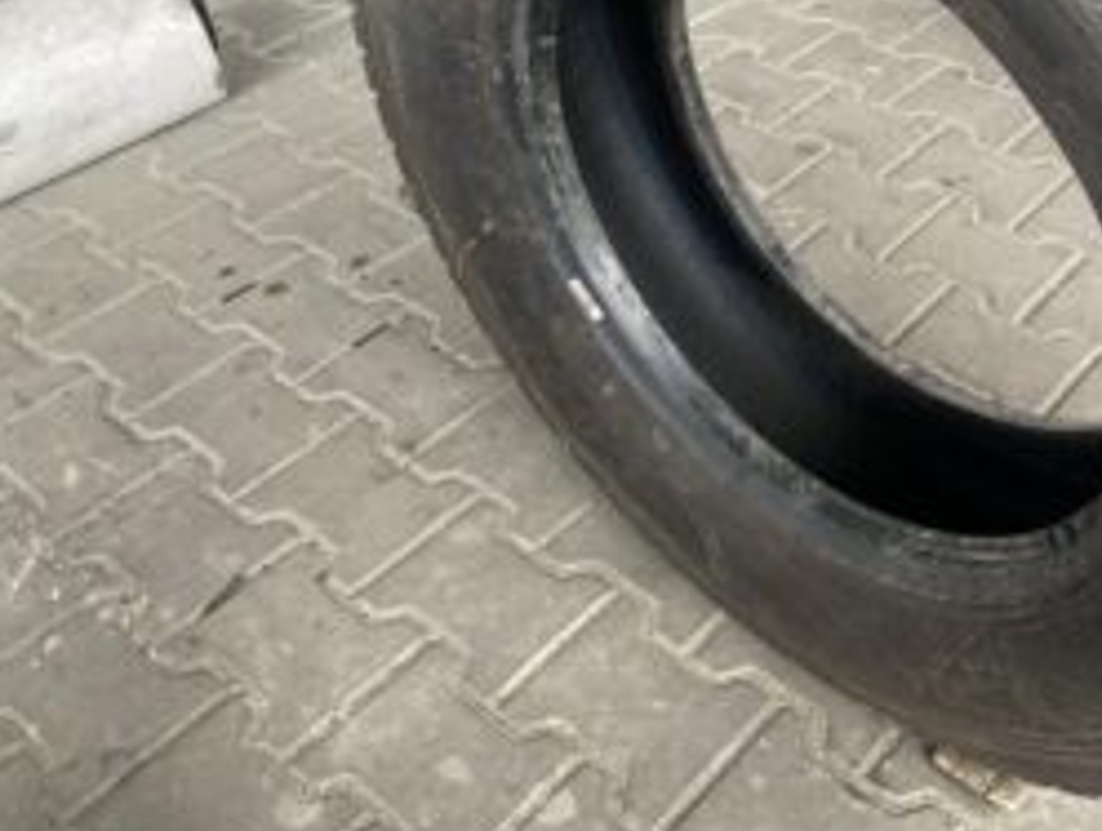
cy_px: 144
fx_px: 1435
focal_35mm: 45
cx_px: 862
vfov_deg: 31.3
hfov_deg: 40.5
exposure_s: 1/118
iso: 125
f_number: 1.8
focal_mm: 4.25
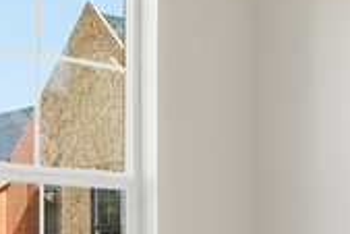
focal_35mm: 97
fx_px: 944
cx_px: 226
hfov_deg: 21.0
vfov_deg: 13.7
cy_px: 281
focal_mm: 16
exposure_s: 1/1600
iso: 250
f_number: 10
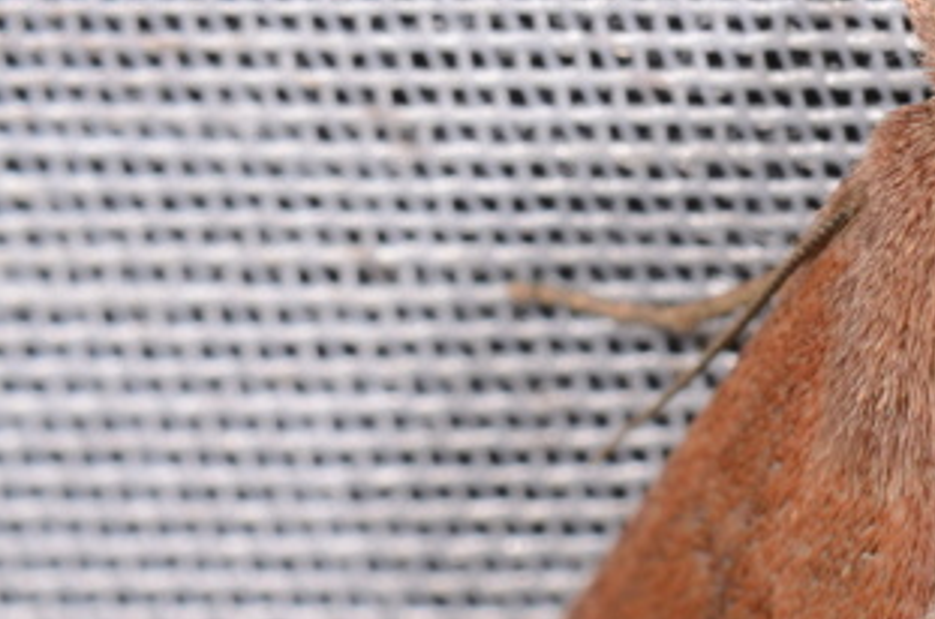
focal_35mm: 324
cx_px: 1088
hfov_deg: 6.3
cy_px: 532
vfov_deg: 4.2
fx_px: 8405
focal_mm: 85
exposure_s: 1/60
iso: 100
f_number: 25
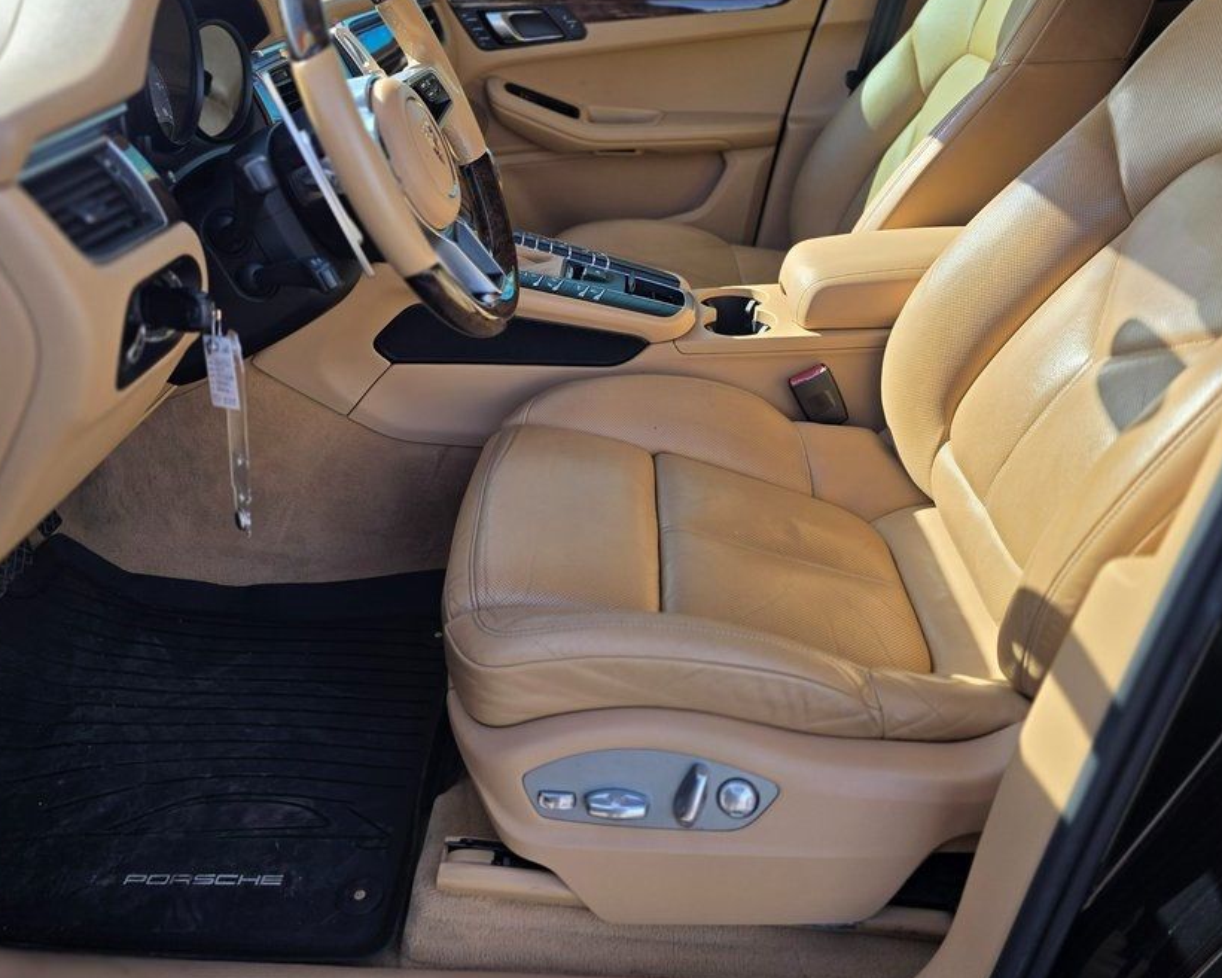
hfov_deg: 62.2
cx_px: 597
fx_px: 1013
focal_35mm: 28
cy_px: 412
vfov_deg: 51.3
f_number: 1.7
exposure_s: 1/1844
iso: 80
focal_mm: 6.3
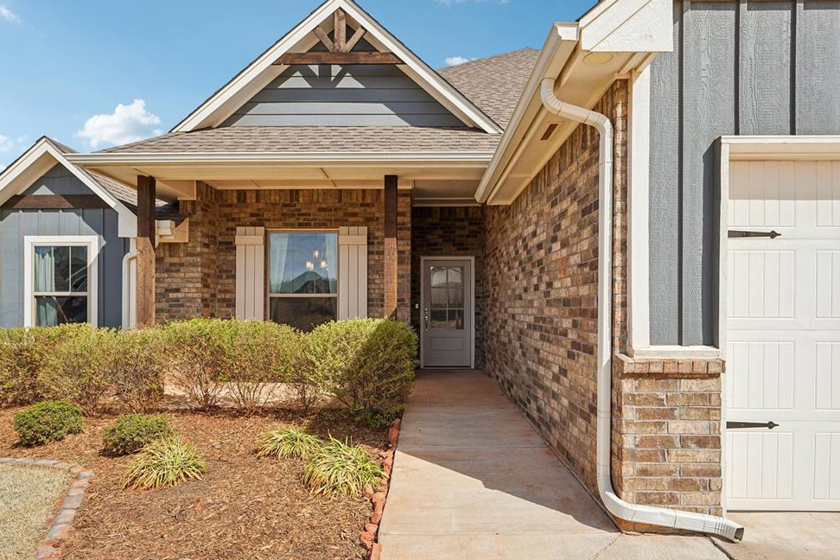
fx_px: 476
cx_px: 412
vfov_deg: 60.9
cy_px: 286
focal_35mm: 20
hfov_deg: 82.8
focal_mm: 19.4
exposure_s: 1/160
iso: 100
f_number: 8
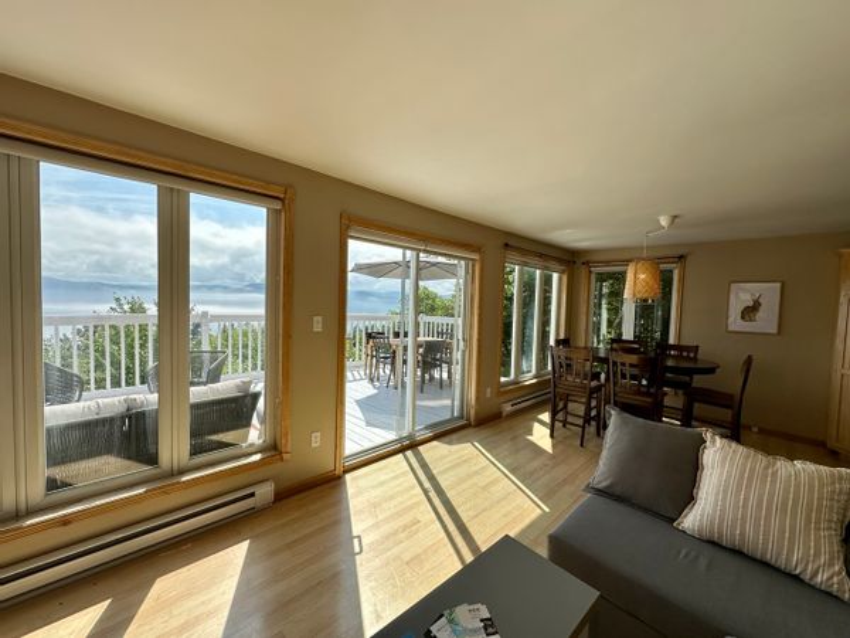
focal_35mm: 14
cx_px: 425
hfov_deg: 102.1
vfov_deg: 85.7
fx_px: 344
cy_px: 319
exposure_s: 1/1014
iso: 50
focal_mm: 2.22
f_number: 2.2
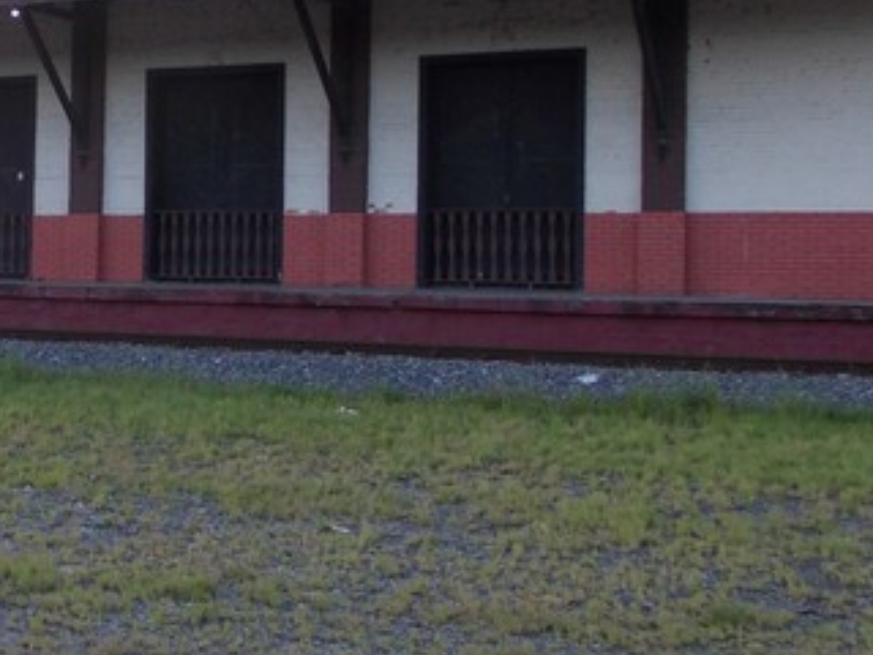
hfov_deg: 27.9
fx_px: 1690
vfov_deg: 21.8
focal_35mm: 67
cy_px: 205
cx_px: 95
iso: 80
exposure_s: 1/200
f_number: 2.7
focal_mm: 4
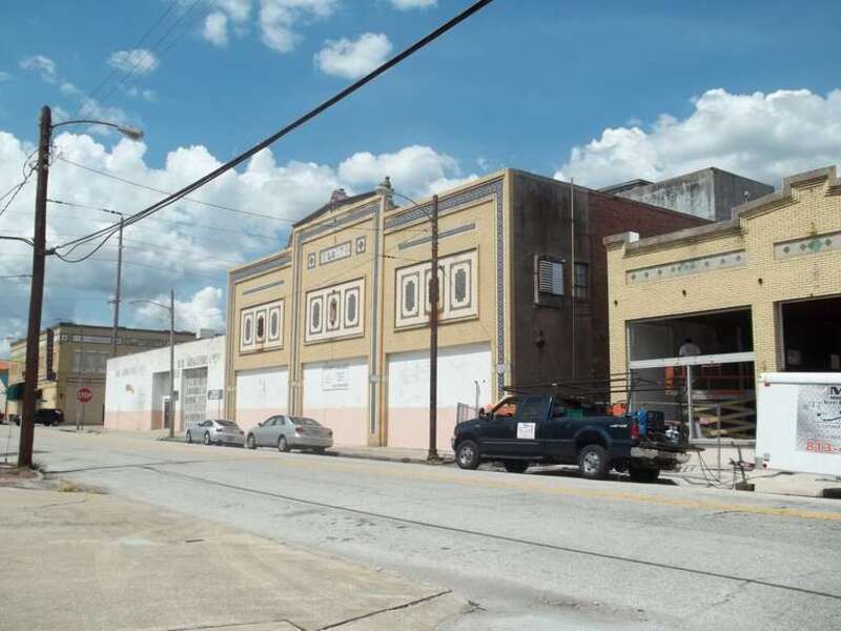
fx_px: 802
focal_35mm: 33
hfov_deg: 55.4
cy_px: 316
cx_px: 420
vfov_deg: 42.9
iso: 64
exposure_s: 1/320
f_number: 8
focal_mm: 5.9
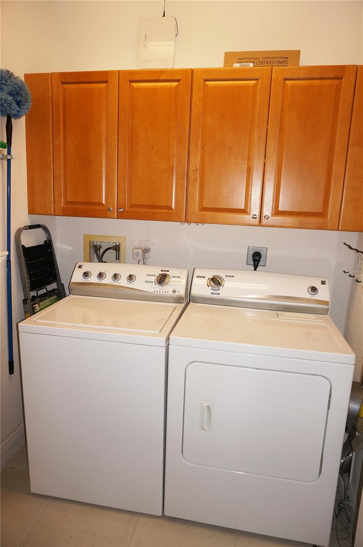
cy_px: 274
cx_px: 182
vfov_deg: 73.8
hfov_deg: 53.0
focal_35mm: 24
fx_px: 364
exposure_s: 1/160
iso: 250
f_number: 4
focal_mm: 16
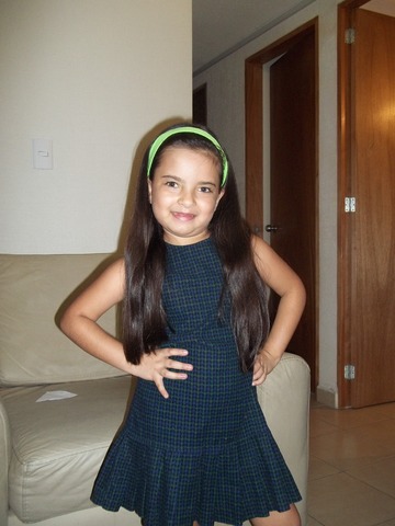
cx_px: 198
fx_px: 487
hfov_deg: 44.2
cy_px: 263
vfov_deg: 56.8
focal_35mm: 32
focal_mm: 5.7
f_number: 2.9
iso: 160
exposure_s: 1/30
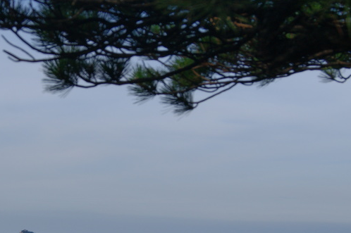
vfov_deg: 12.6
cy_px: 177
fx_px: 1052
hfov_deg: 18.9
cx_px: 105
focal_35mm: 108
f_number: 6.3
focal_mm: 35
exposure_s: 1/500
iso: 100
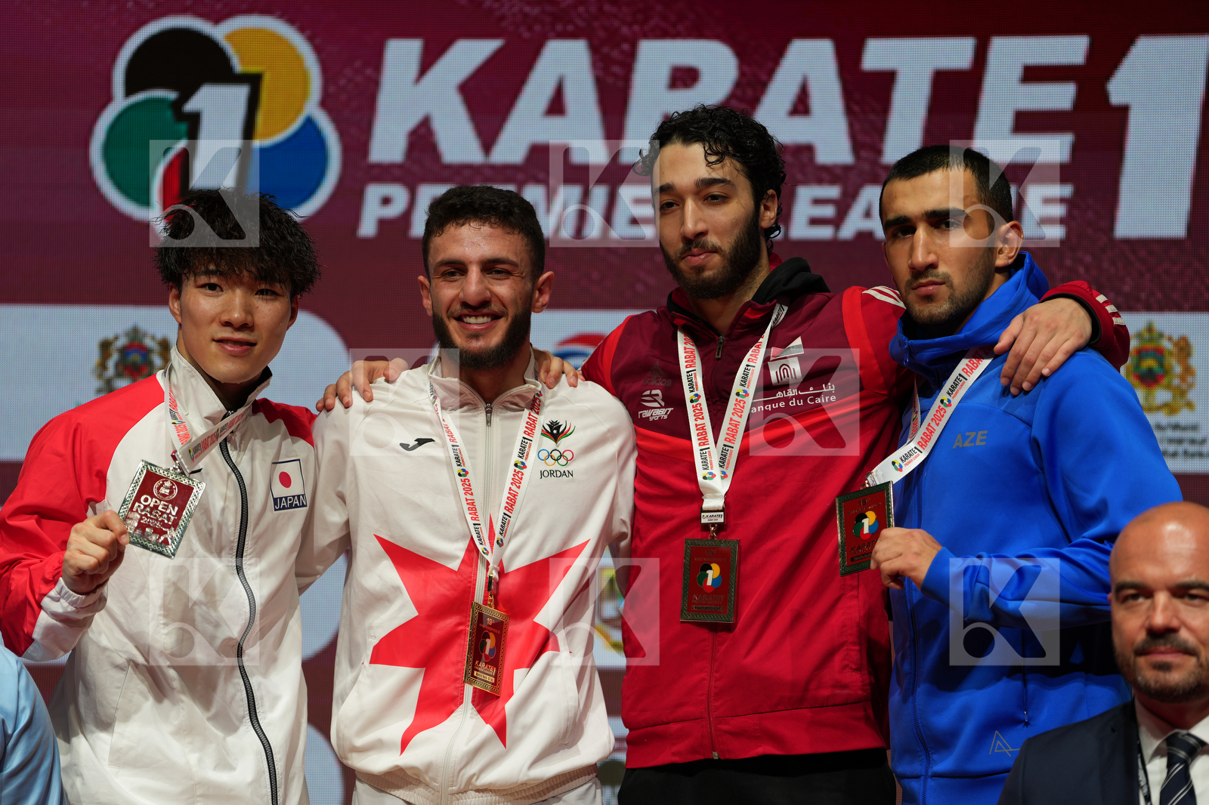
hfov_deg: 11.6
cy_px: 402
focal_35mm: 178
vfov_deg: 7.7
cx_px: 604
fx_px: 5976
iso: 100
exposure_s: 1/250
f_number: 2.8
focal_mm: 178
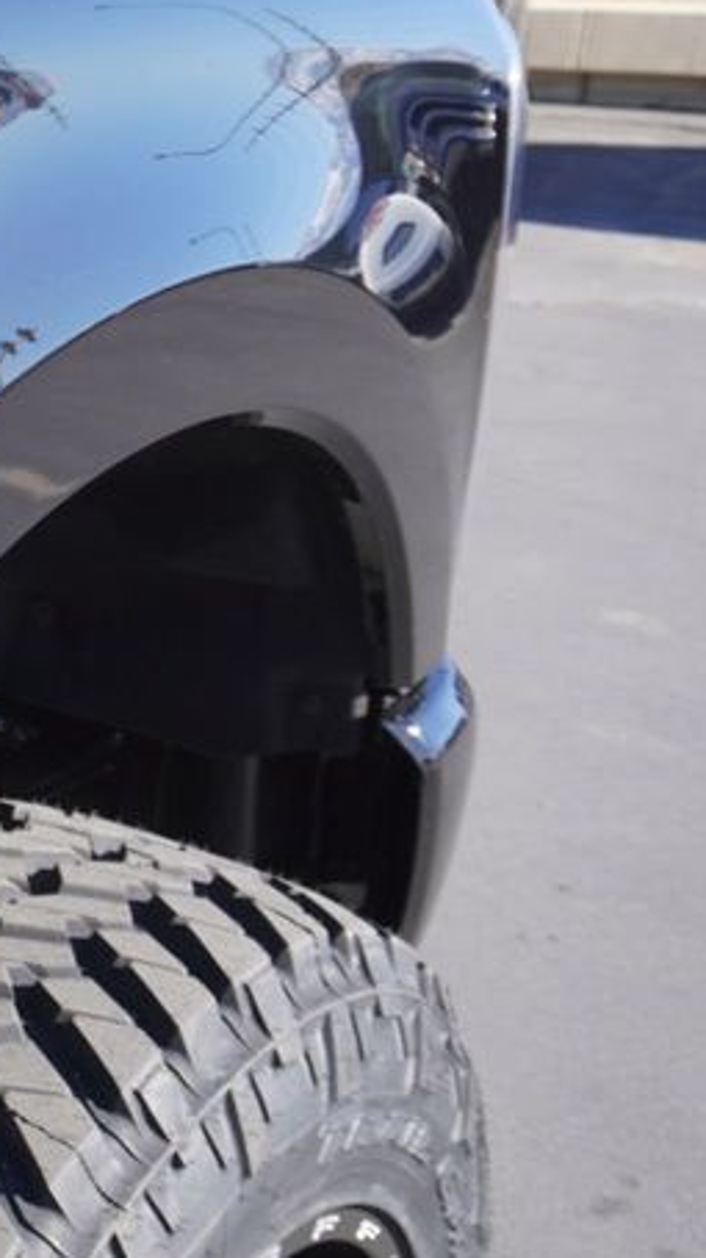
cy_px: 446
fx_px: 2366
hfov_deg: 14.6
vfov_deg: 29.6
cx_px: -615
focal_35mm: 71
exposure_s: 1/125
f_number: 5.6
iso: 100
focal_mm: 20
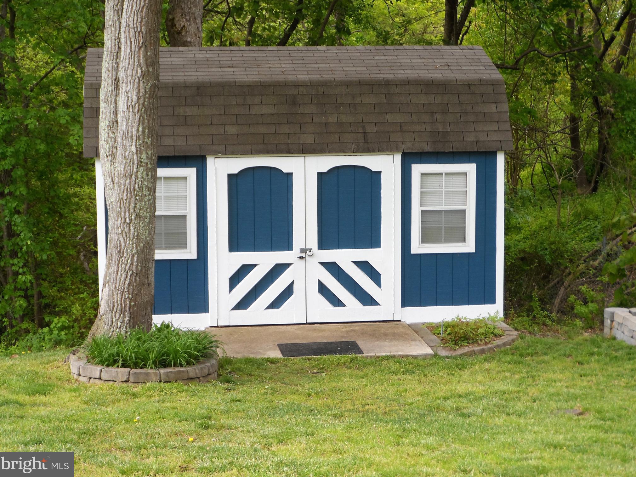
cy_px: 236
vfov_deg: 19.9
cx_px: 318
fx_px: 1360
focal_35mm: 74
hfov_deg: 26.3
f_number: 4.3
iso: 80
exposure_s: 1/90
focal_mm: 11.9
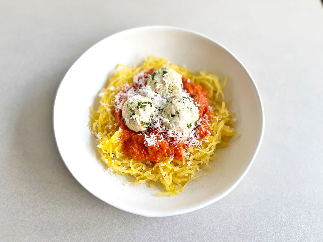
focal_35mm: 24
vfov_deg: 56.8
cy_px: 121
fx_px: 224
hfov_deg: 71.6
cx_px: 162
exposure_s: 1/121
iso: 80
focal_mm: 6.76
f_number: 1.78
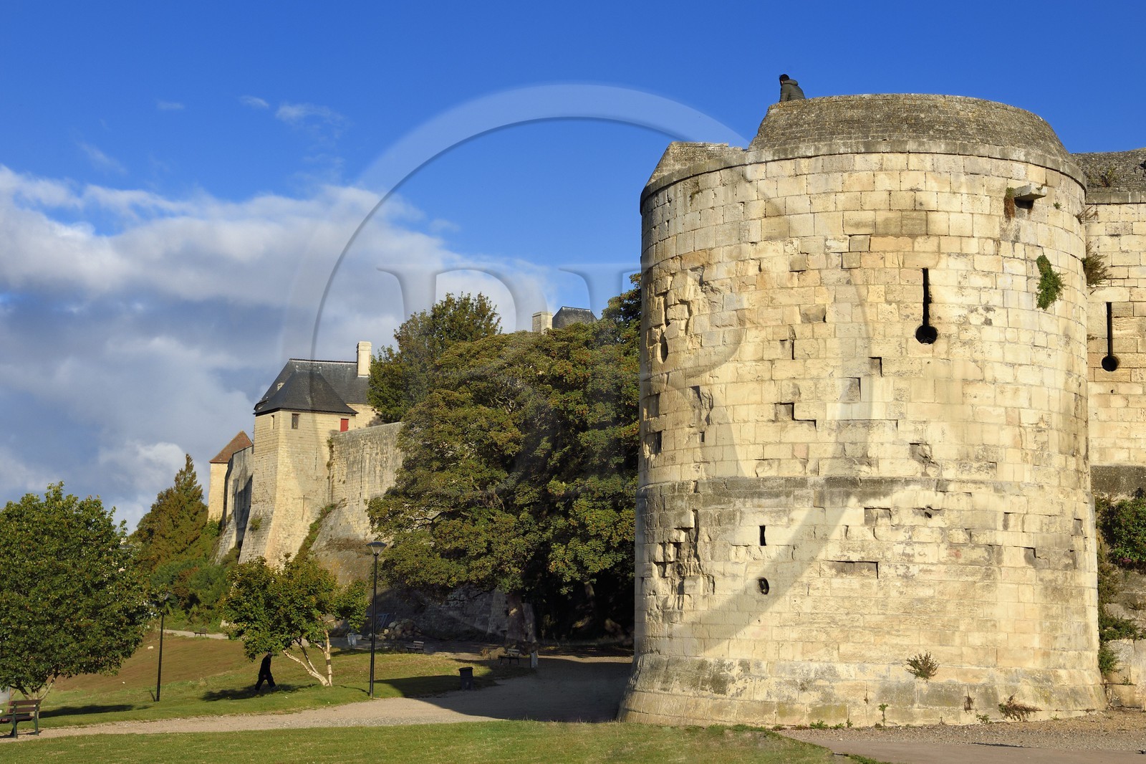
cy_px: 382
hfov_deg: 38.2
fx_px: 1655
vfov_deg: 26.0
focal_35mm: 52
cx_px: 573
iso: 200
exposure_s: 1/250
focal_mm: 52
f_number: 11
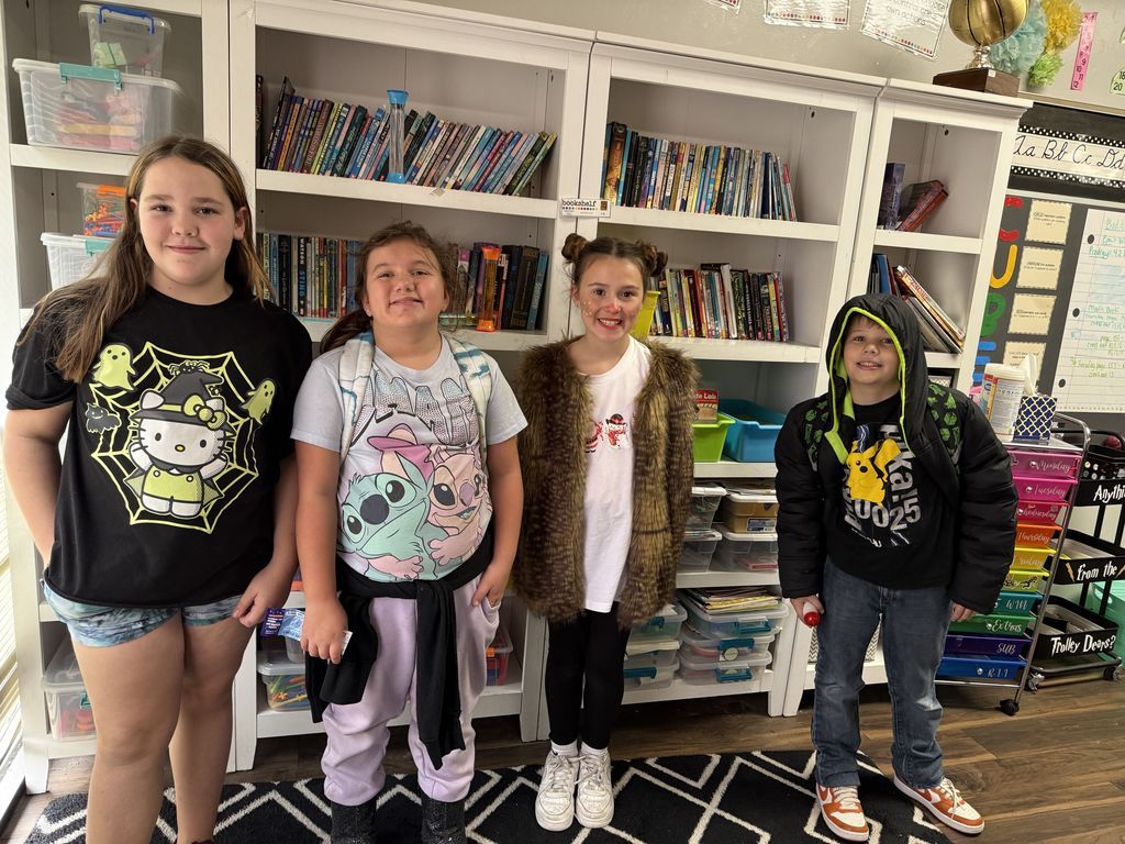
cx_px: 562
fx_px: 780
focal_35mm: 24
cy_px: 422
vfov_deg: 56.8
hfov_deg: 71.6
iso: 250
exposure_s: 1/60
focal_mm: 6.76
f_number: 1.78
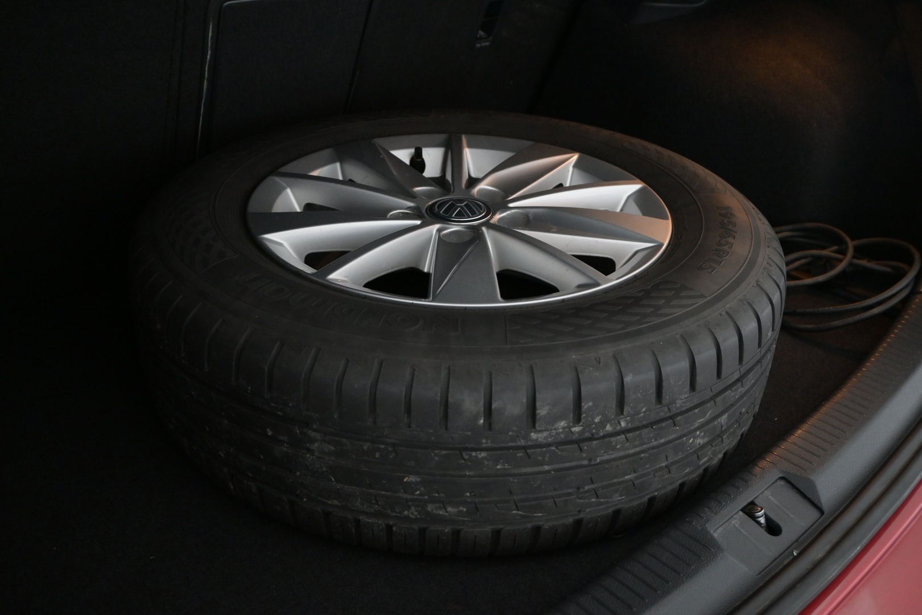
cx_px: 461
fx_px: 845
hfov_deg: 57.2
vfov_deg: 40.0
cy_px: 308
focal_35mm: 33
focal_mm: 22
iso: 2500
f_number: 4.5
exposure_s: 1/80
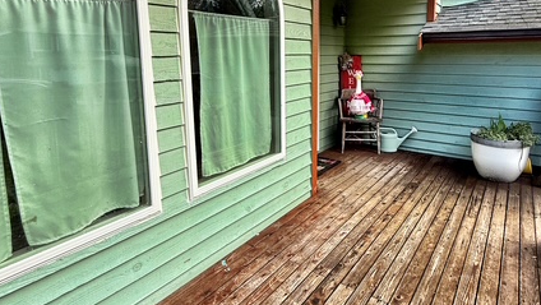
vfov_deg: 48.8
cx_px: 302
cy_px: 105
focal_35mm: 23
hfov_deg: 78.4
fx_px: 330
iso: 50
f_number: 2.2
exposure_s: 1/361
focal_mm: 2.22
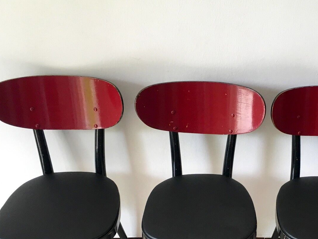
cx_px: 255
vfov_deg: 26.6
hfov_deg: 34.4
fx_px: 496
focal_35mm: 54
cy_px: 184
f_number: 2.2
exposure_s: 1/33
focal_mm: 4.15
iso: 50
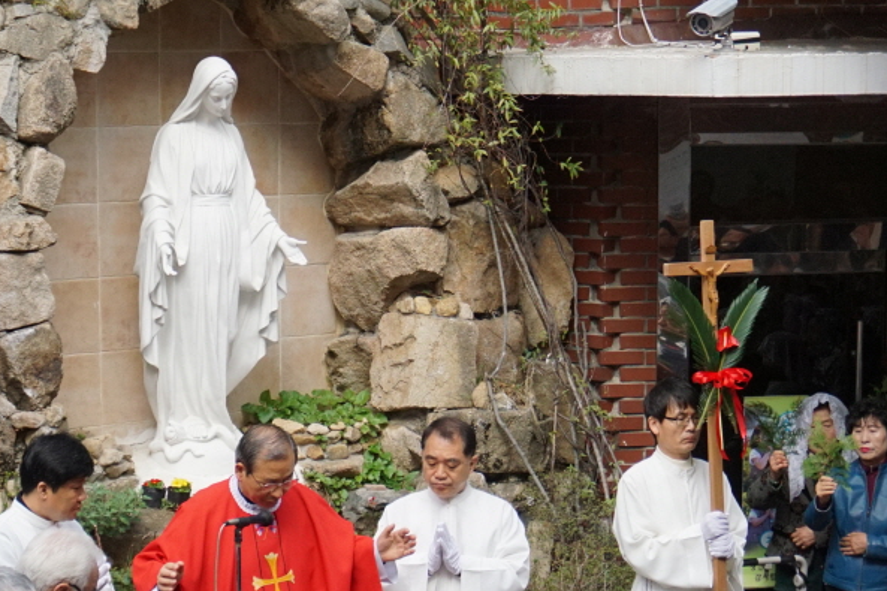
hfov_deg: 18.5
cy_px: 430
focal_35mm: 110
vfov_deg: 12.4
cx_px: 229
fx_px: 2709
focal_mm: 34
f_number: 5
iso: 800
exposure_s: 1/2000
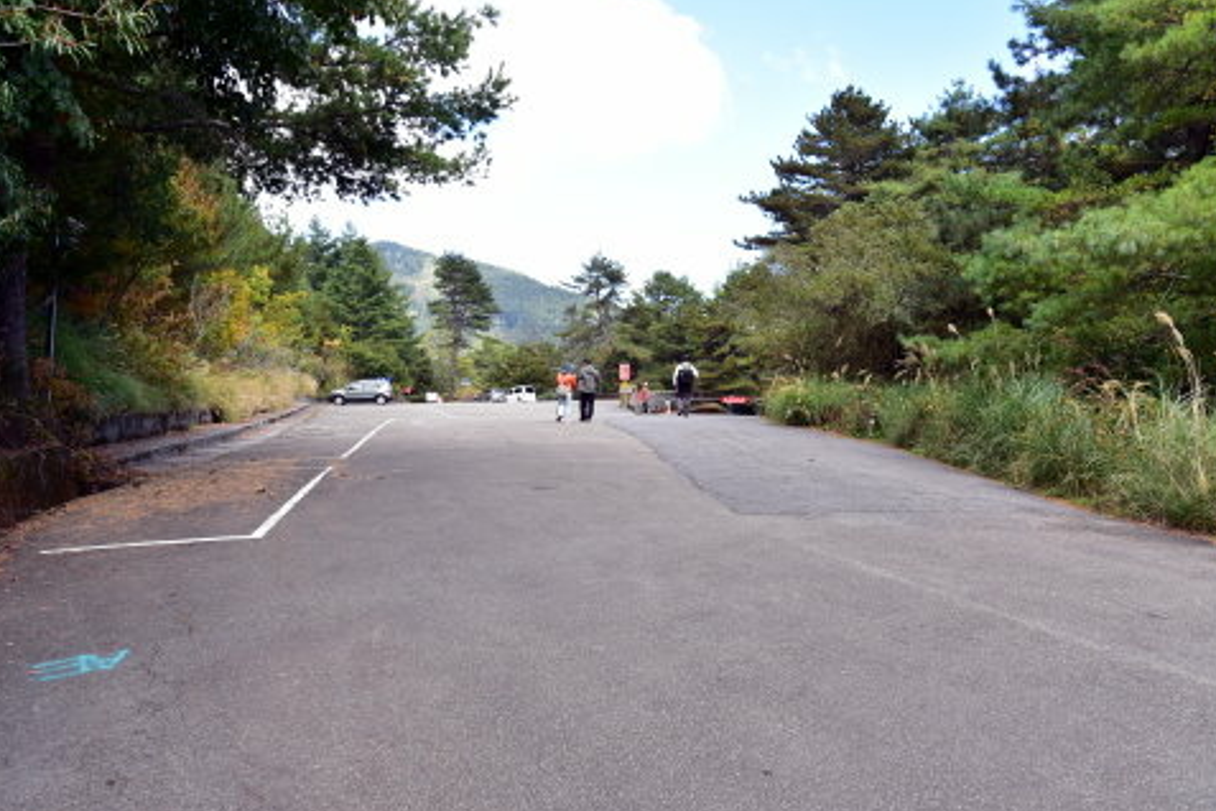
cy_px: 426
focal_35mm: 29
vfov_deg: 44.9
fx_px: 979
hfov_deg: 63.7
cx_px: 597
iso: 100
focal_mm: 27
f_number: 5.6
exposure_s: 1/80
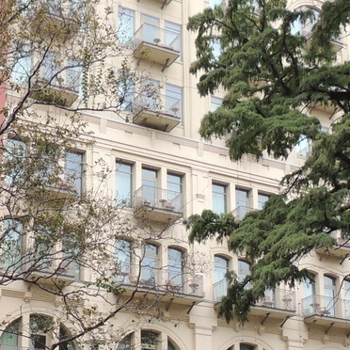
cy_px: 318
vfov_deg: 23.0
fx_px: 835
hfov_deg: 23.6
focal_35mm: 73
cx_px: 133
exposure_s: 1/250
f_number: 3
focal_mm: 4.3
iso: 400
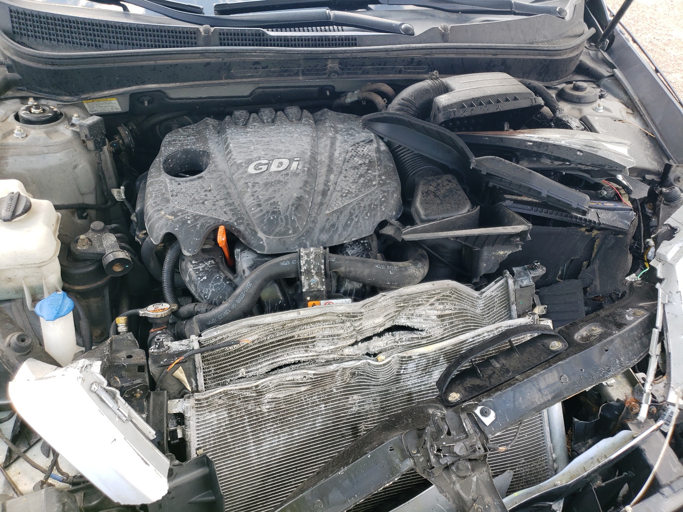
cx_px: 342
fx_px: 513
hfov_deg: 67.3
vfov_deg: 53.1
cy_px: 256
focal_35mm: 26
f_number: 1.5
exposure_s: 1/312
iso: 50
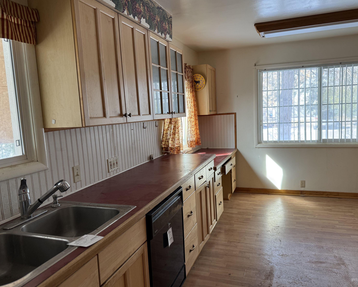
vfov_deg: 54.9
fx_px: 275
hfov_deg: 66.0
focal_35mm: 26
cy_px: 144
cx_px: 183
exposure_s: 1/121
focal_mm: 6.76
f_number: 1.78
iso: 100
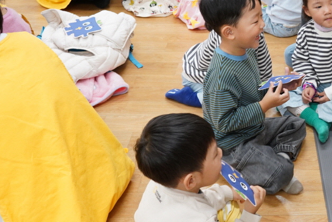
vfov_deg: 23.3
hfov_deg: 32.3
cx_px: 314
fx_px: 535
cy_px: 73
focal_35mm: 58
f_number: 5.6
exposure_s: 1/60
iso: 2500
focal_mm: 28
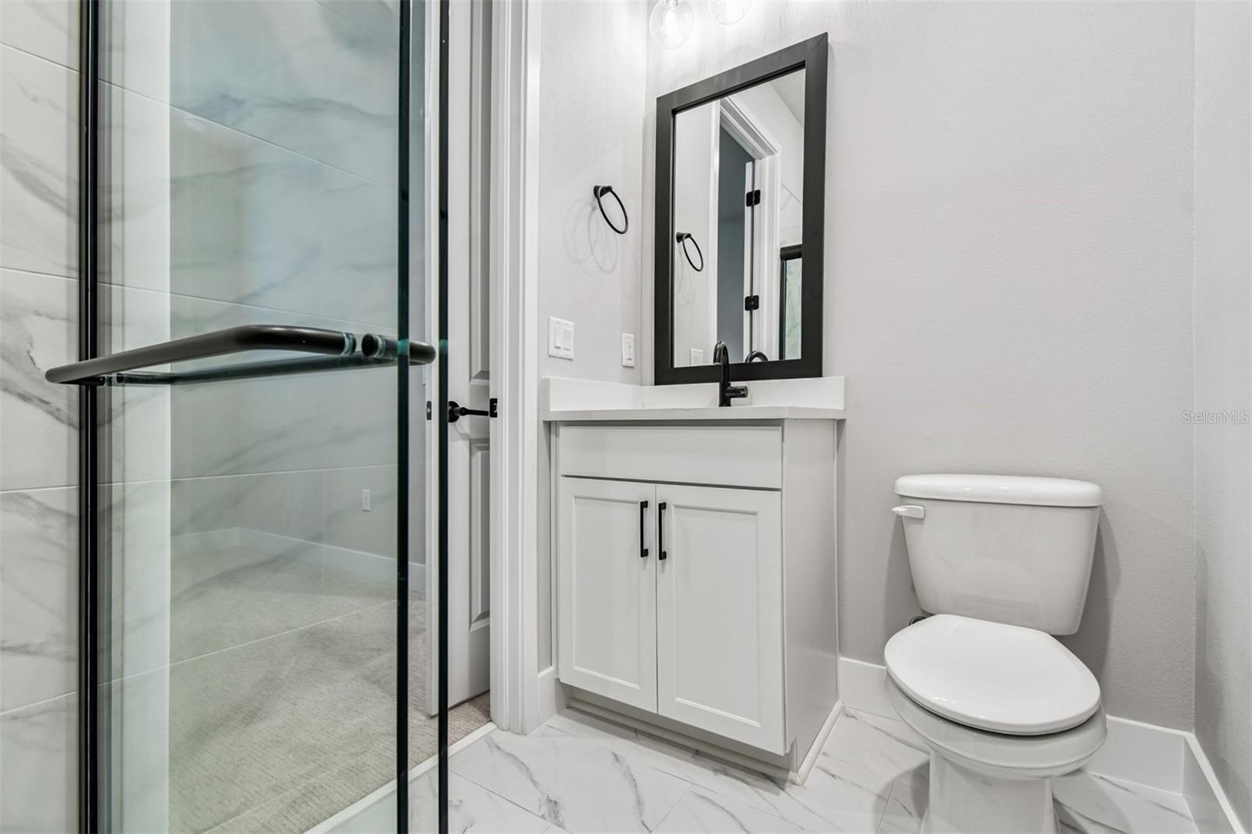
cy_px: 417
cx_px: 626
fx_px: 522
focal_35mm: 15
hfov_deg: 100.4
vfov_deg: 77.3
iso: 100
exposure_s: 1/8
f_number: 7.1
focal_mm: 10
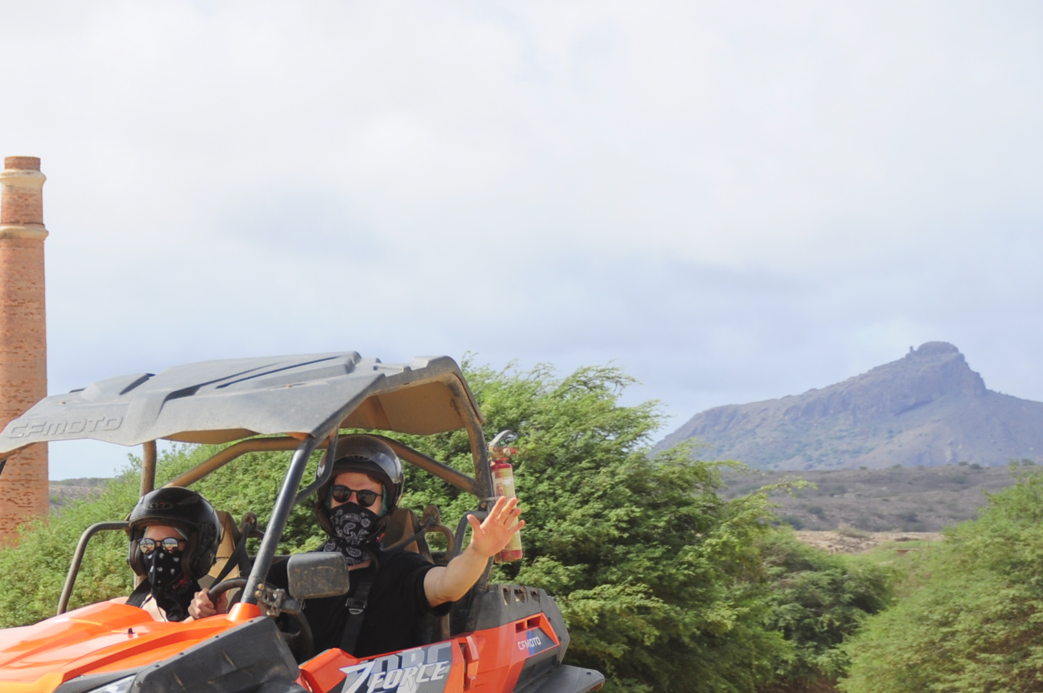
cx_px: 179
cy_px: 614
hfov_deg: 12.9
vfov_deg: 8.6
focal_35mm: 158
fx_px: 4572
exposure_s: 1/1250
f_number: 5
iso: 200
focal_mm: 56
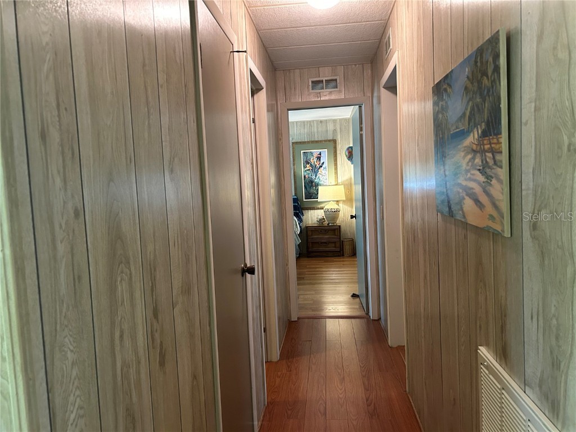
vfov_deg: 53.1
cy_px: 216
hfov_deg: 67.3
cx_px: 288
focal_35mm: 26
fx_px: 433
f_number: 1.5
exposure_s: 1/60
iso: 400
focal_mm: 5.7
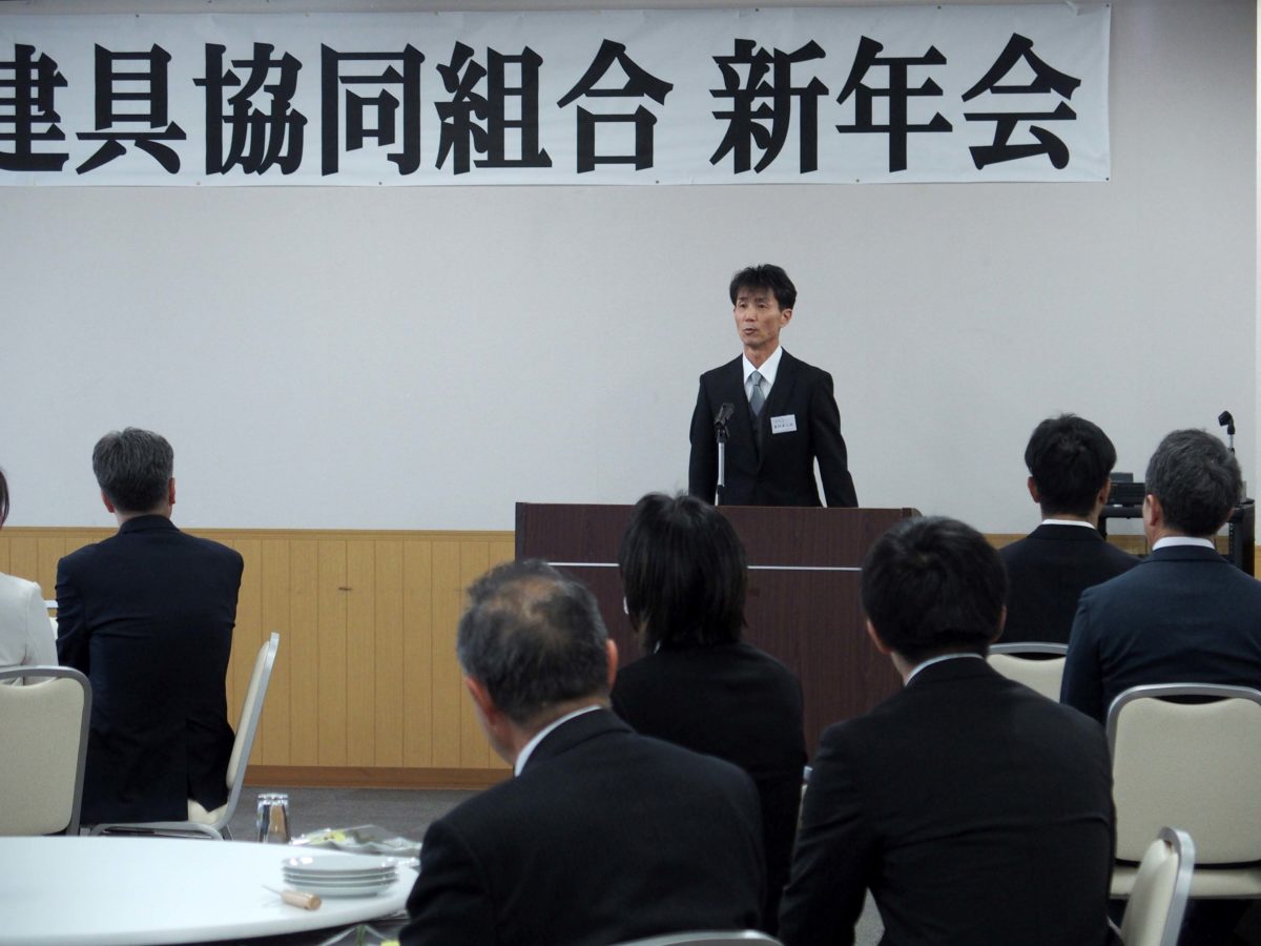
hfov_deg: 15.9
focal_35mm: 124
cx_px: 630
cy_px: 473
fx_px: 4517
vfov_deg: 12.0
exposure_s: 1/125
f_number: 2.8
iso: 250
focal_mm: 26.2
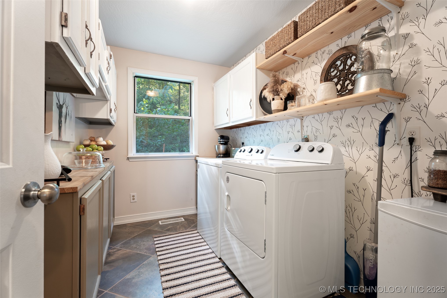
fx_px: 199
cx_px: 224
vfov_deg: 73.7
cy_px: 149
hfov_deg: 96.7
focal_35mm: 16
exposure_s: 1.6
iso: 200
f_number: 9
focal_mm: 16
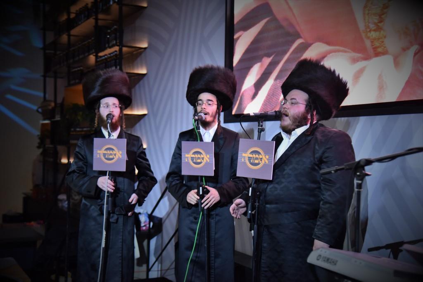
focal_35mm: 55
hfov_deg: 36.2
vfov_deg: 24.6
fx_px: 646
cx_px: 212
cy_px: 141
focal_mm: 55
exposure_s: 1/250
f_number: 4
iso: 2000
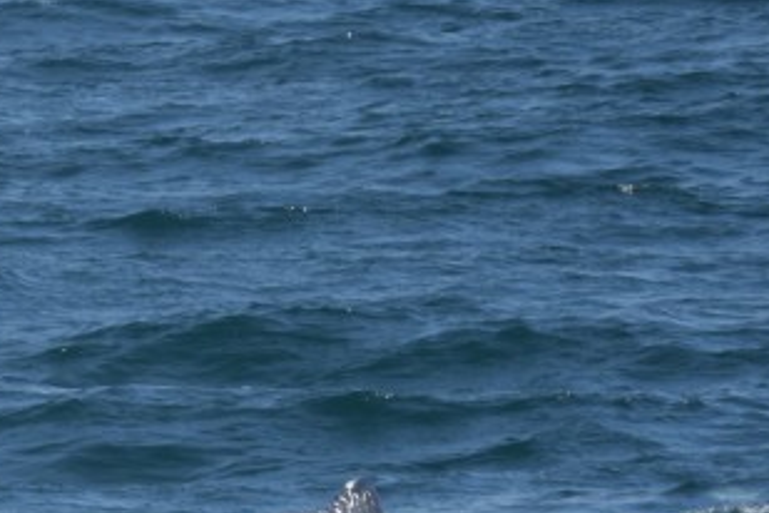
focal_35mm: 918
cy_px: 623
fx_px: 19603
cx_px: -87
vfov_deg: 1.5
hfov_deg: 2.2
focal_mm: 175
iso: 200
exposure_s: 1/1600
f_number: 5.6
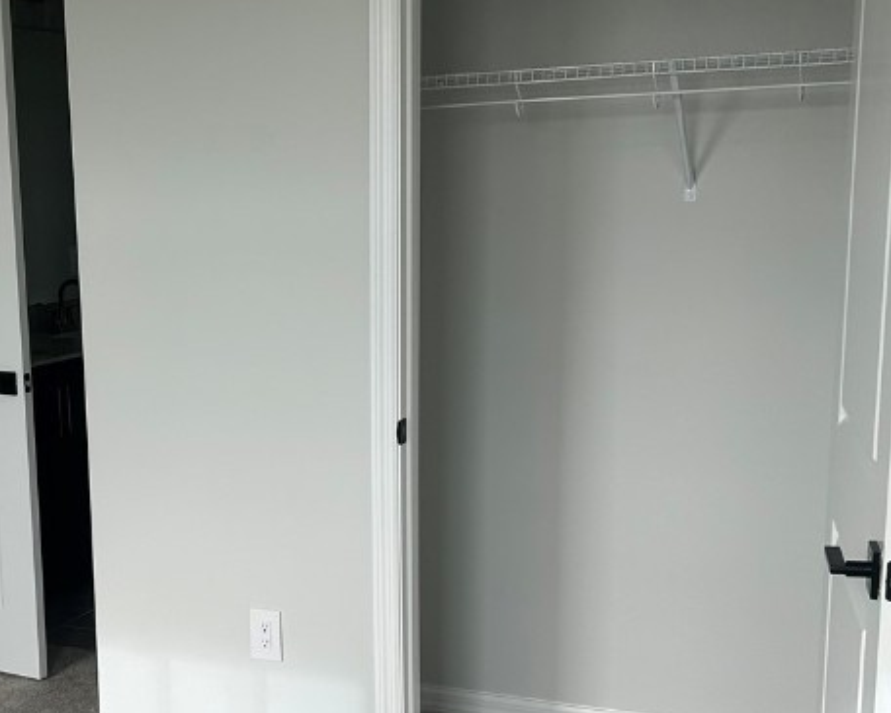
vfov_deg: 26.5
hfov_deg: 32.2
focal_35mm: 57
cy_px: 484
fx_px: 1503
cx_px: 188
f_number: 1.5
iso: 50
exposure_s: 1/374
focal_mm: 5.7
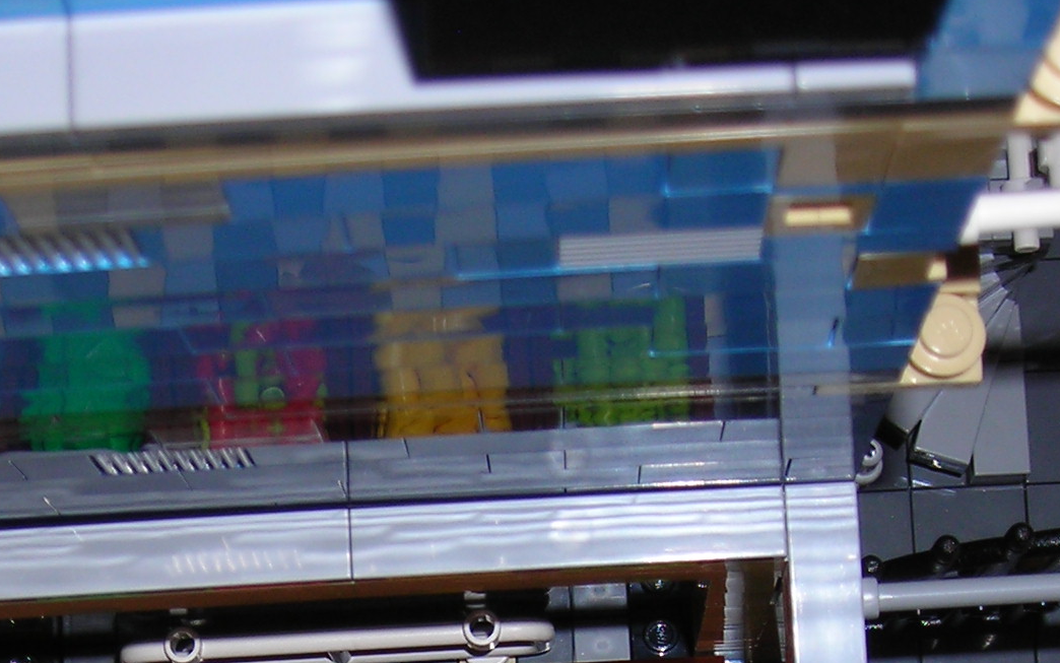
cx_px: 283
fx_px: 2889
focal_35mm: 100
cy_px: 974
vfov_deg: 12.5
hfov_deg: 20.6
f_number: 3.2
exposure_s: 1/60.1
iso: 50
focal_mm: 6.3
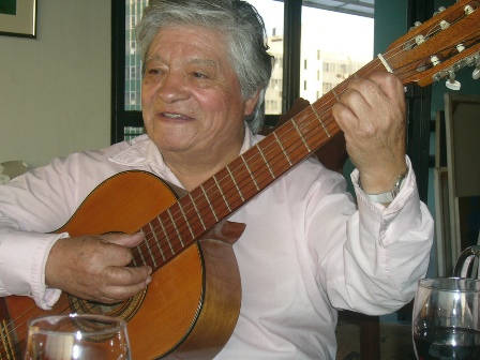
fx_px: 832
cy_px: 180
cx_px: 240
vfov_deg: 24.4
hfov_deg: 32.2
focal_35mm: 60
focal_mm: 10
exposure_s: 1/60
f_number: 3.7
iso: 100
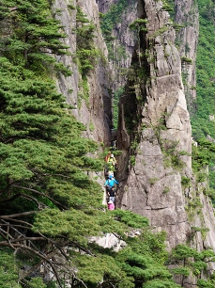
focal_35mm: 142
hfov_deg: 10.5
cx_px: 108
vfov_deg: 13.9
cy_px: 161
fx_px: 1175
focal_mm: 75
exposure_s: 1/160
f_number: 6.3
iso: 100
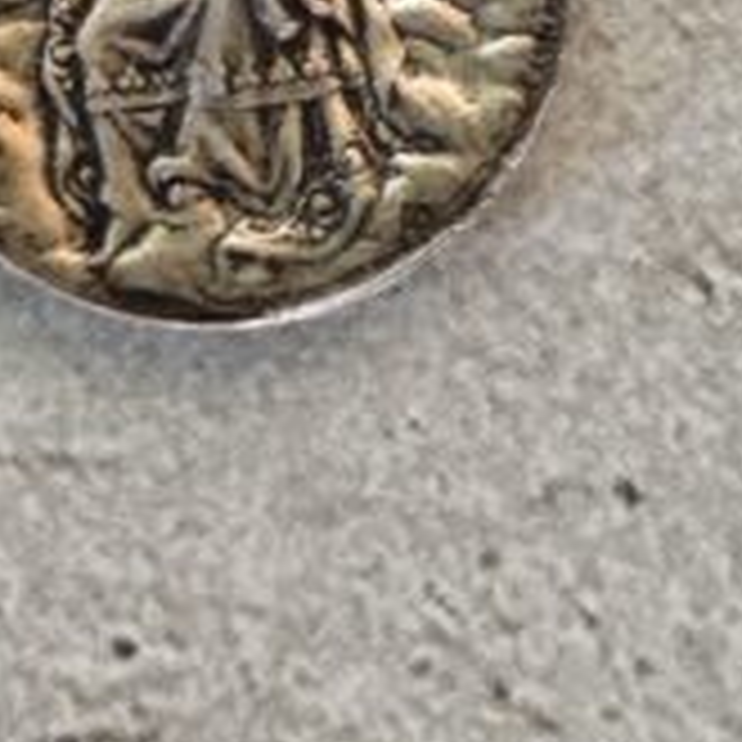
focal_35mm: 199
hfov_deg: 8.8
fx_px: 4826
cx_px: 297
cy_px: -126
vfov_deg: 8.7
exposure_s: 1/25
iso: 400
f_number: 1.65
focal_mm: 6.19
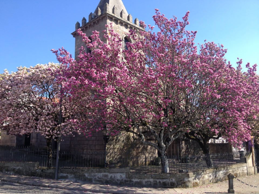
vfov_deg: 40.7
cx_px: 130
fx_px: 262
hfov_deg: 52.6
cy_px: 97
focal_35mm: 35
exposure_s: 1/665
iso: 50
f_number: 2.4
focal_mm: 4.28
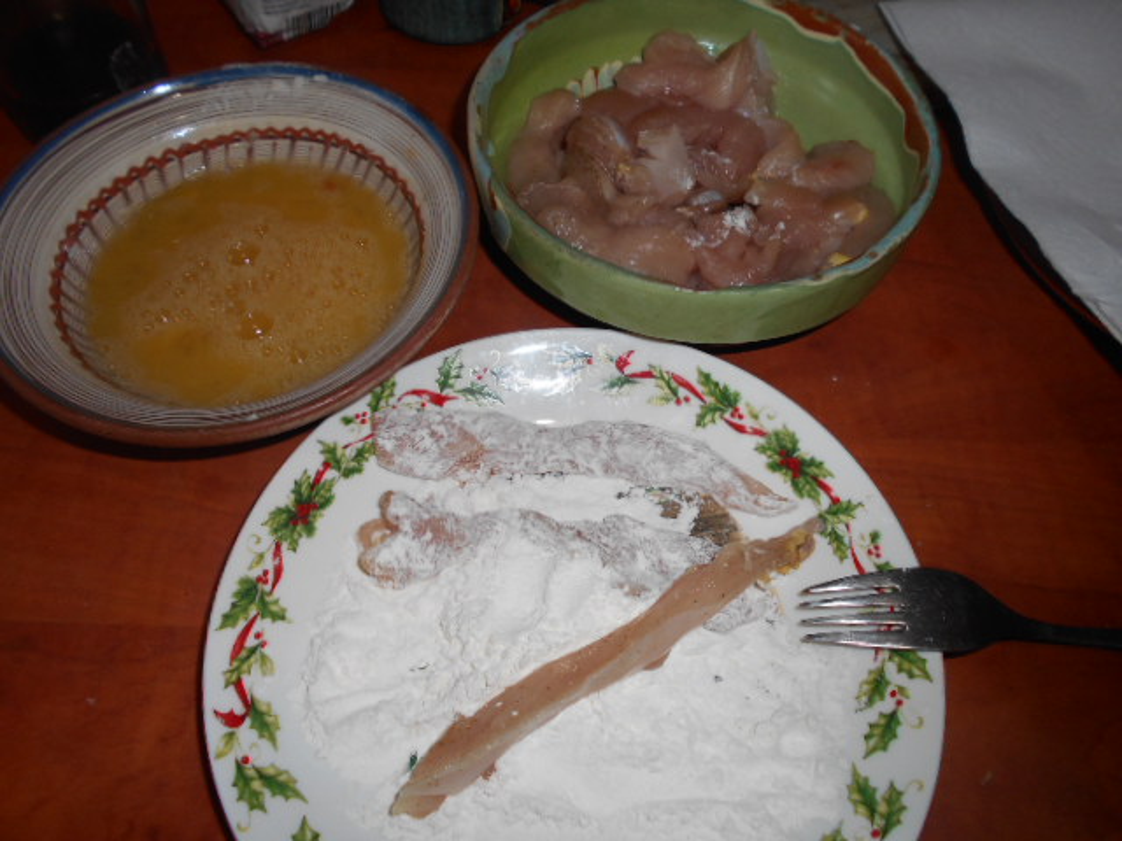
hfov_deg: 67.3
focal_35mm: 26
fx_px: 843
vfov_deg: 53.1
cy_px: 420
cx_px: 561
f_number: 3.2
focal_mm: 4.6
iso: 80
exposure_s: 1/25
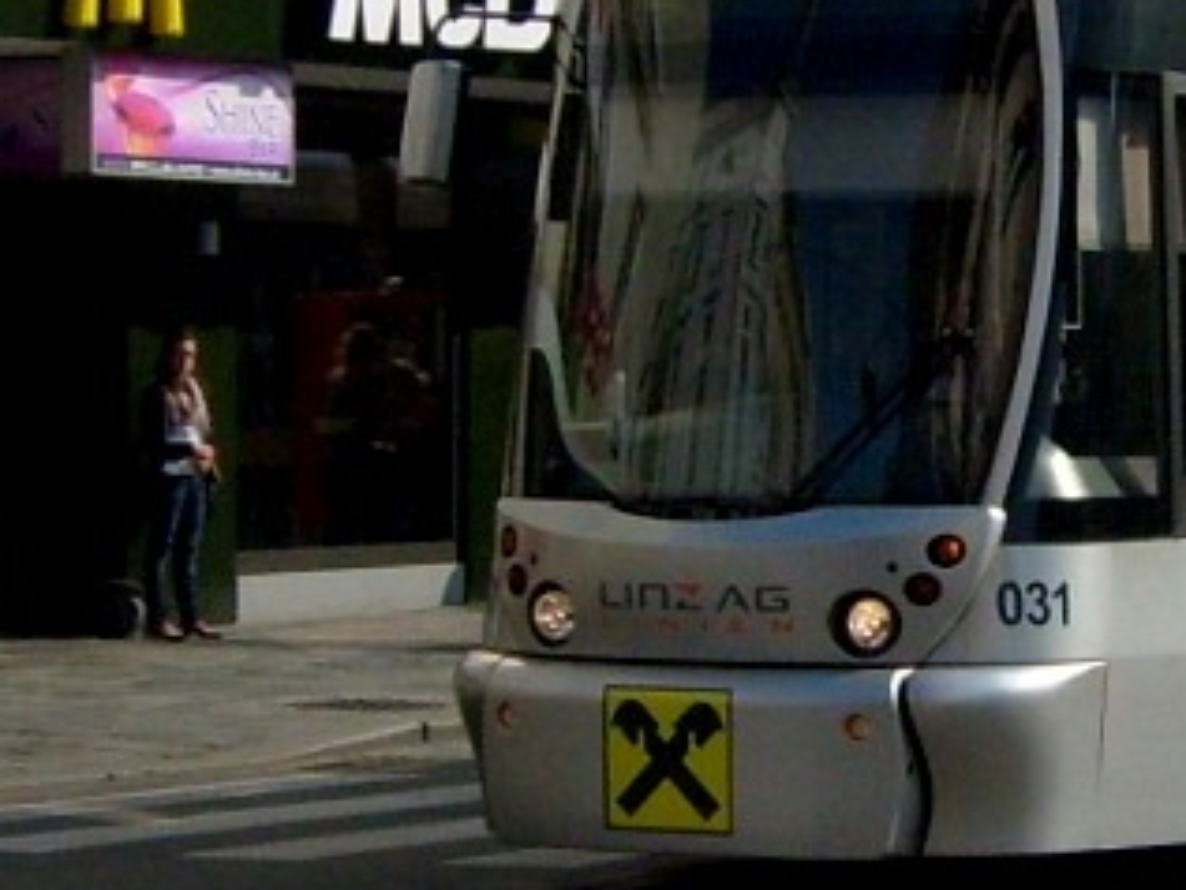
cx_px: 1470
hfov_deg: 16.6
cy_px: 4
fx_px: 3873
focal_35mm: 113
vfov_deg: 13.0
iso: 80
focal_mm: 5.8
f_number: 7.1
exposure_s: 1/350
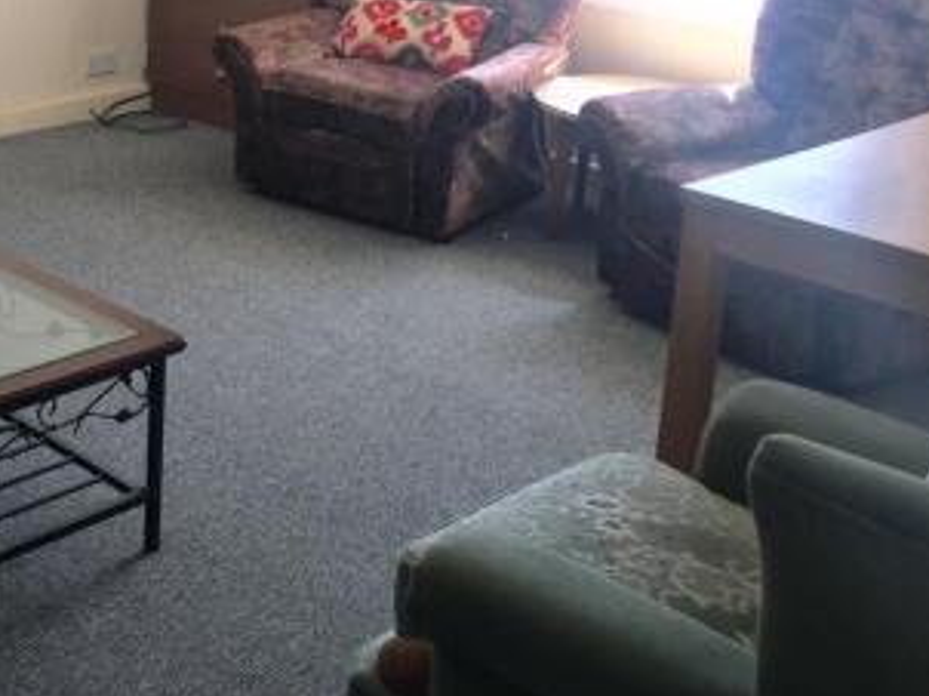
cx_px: 51
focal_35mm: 56
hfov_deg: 32.3
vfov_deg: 25.3
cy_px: 75
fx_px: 1502
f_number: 2.2
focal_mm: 4.15
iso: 32
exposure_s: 1/100
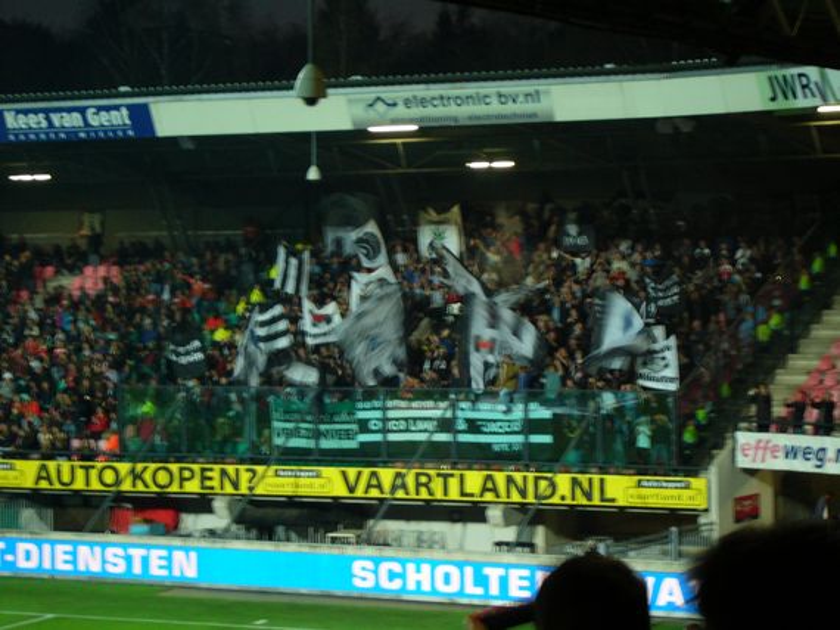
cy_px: 315
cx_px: 420
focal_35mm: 105
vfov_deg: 14.1
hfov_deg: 18.7
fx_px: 2547
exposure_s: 1/8
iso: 200
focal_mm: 17.4
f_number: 4.9
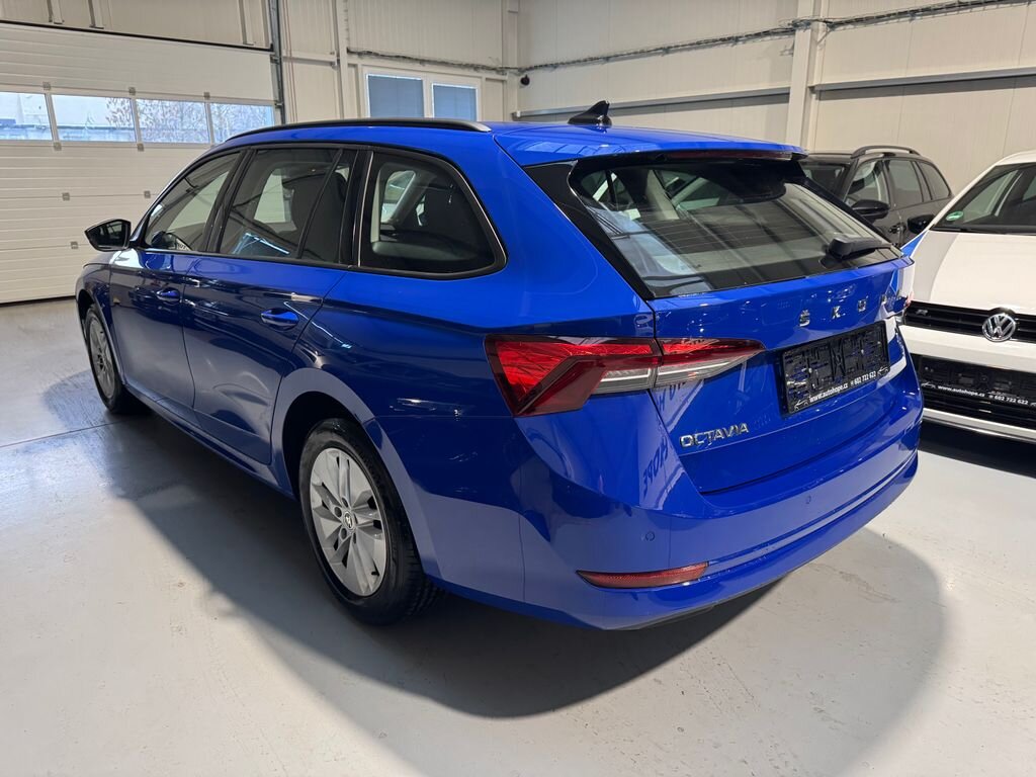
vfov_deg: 56.8
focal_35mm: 24
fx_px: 718
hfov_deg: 71.6
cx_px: 518
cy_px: 388
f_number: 1.78
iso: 500
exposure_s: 1/60
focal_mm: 6.76
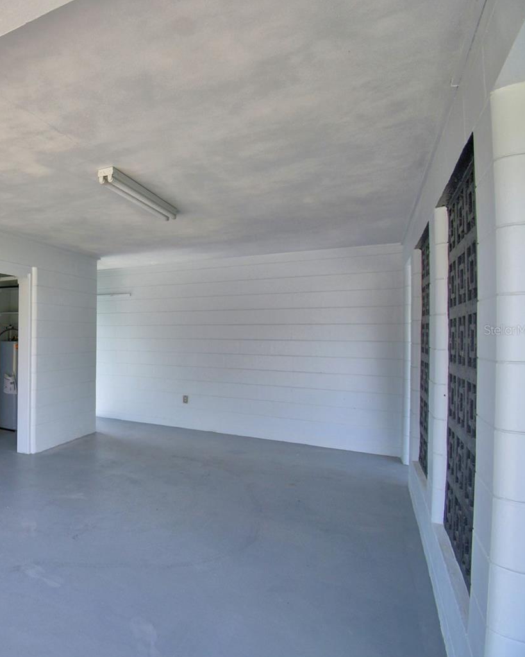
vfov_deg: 75.0
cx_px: 28
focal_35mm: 22
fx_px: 427
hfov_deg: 53.1
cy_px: 330
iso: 160
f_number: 4.5
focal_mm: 10
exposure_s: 1/500
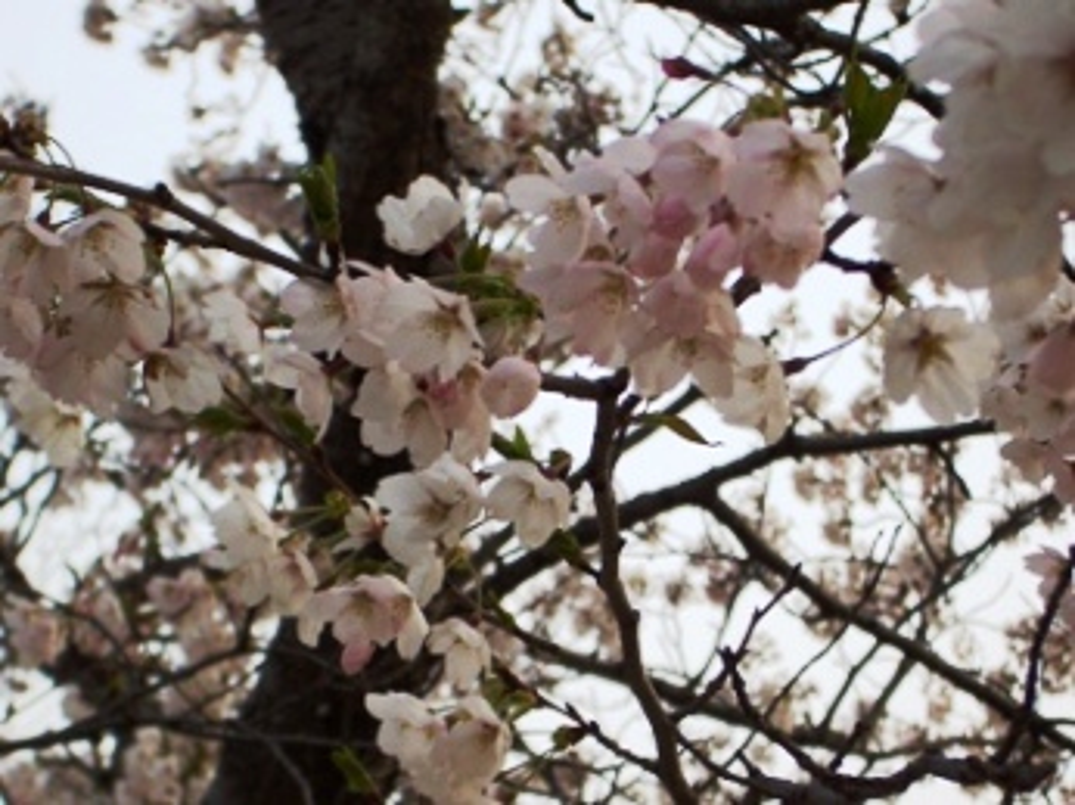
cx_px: 538
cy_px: 402
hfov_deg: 18.7
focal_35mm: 105
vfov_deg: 14.1
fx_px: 3259
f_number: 4.8
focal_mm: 17.4
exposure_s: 1/100
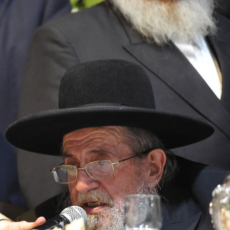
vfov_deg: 3.4
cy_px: 92
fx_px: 3841
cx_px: -87
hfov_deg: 3.4
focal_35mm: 511
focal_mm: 200
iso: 800
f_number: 2.8
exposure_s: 1/125
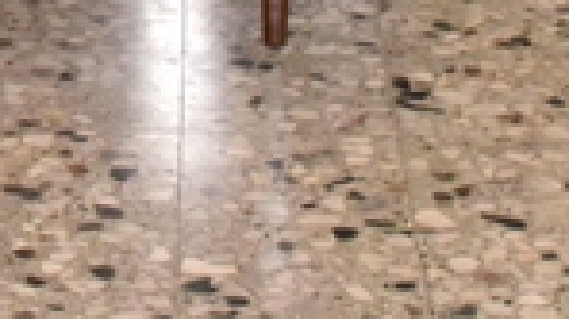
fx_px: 2623
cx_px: -334
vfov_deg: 6.5
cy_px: -517
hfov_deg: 11.7
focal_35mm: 174
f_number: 8
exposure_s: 1/250
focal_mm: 24
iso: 2500
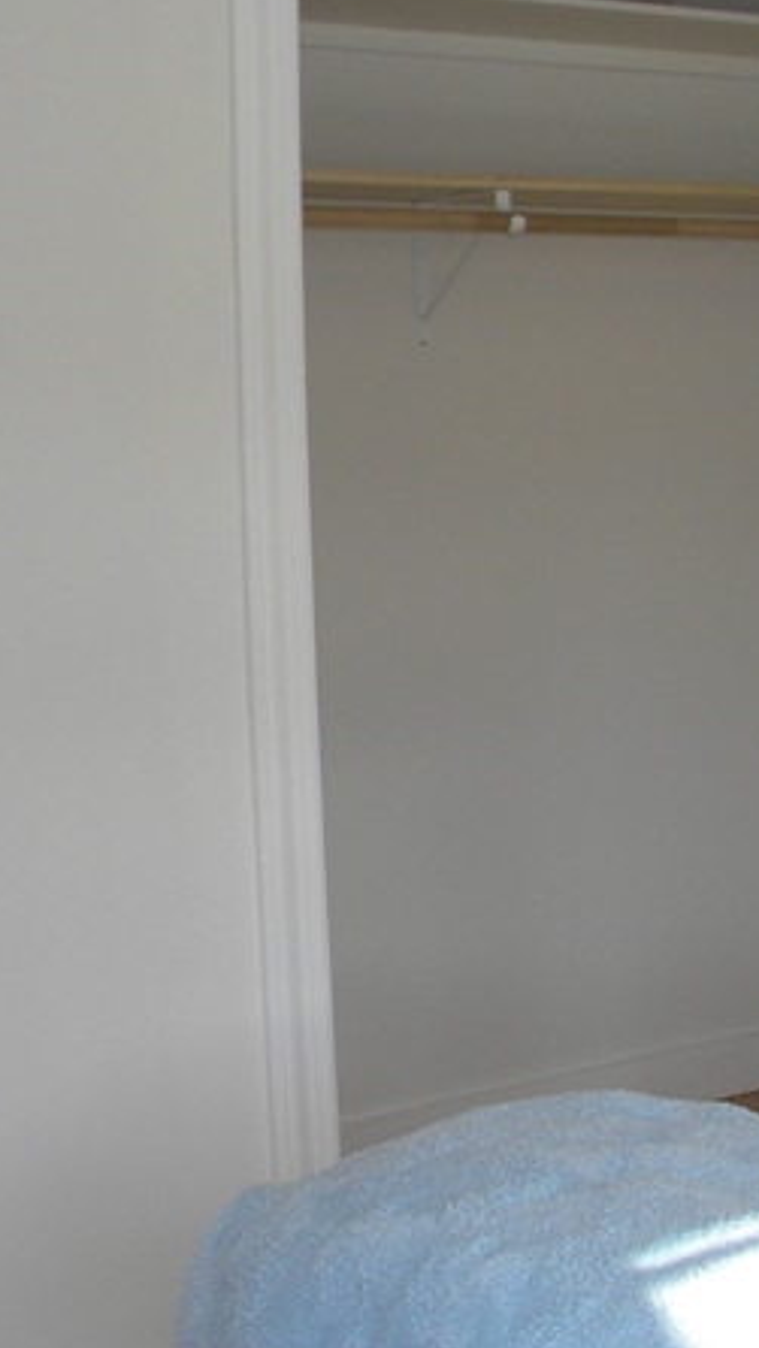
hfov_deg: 15.7
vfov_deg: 30.1
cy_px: 629
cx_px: 1185
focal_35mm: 70
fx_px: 2504
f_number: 3.5
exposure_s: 1/63.3
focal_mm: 5
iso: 80
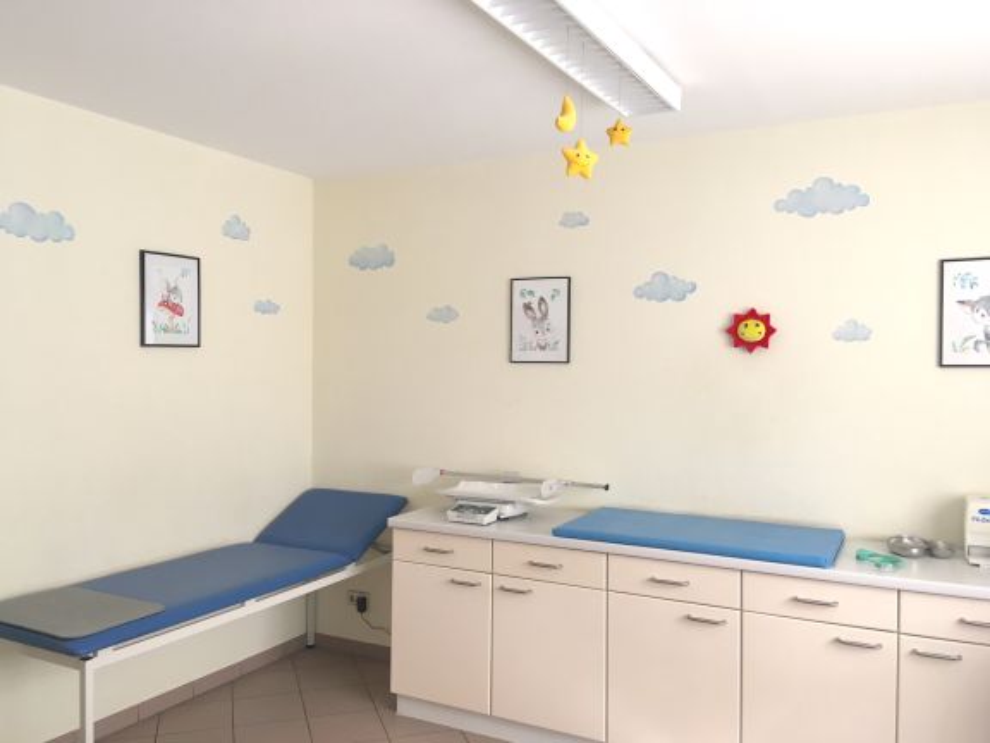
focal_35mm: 29
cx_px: 495
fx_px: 829
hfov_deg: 61.7
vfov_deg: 48.2
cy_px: 372
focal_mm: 4.15
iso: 25
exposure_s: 1/33
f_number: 2.2
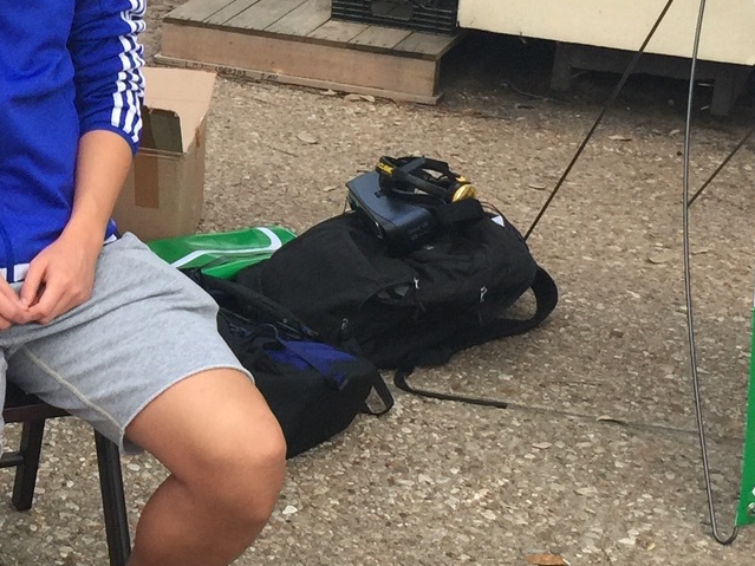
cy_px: 137
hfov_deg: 20.1
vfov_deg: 15.8
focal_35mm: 93
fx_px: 2028
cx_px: -87
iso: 32
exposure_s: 1/30
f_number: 2.2
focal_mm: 4.15
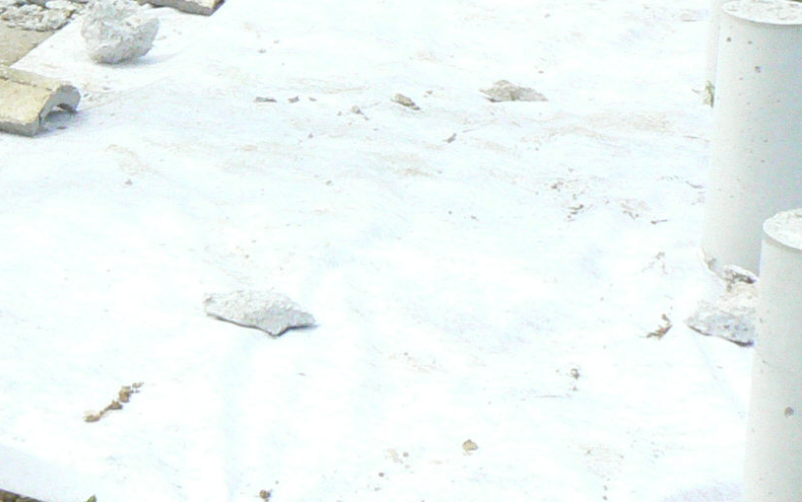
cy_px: -125
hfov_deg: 18.5
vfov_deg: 11.8
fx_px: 2361
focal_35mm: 108
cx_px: -106
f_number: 8
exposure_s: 1/400
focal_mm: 6
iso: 400
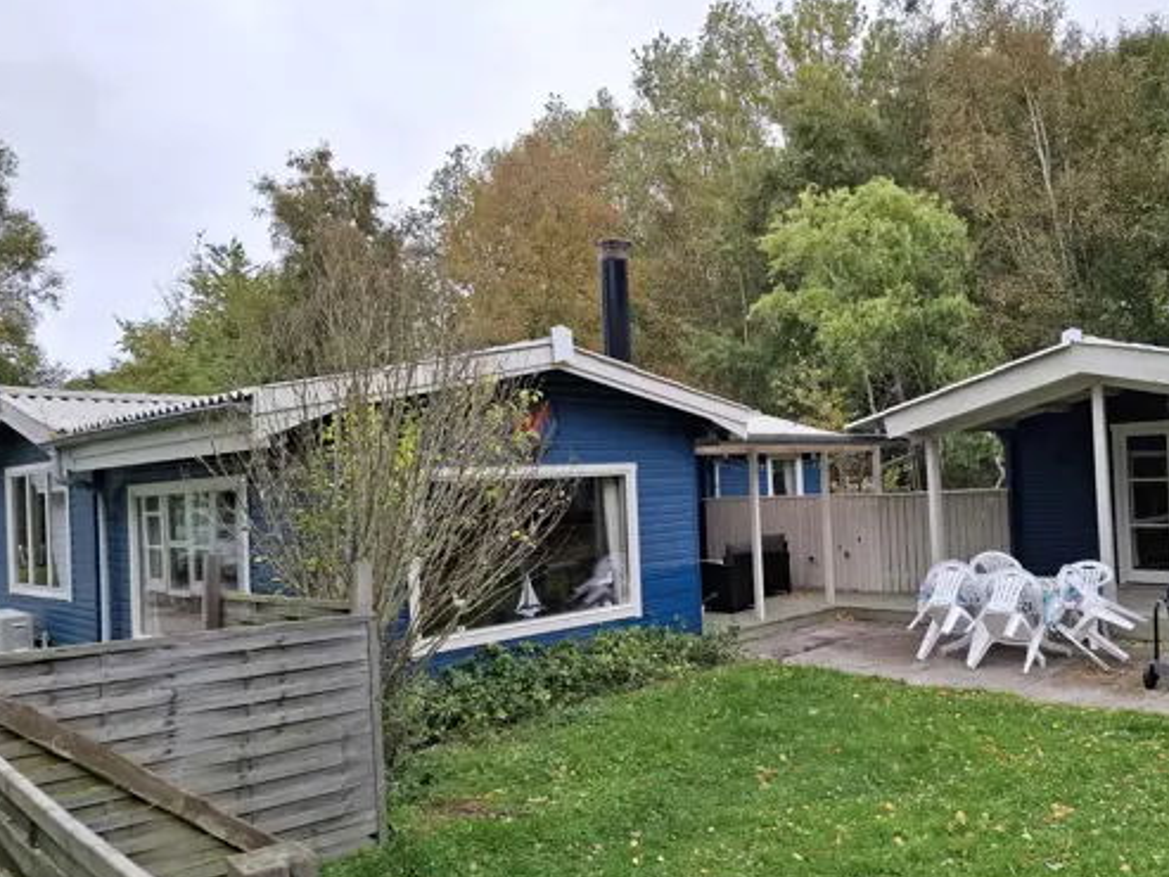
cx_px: 692
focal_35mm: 28
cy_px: 472
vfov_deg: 49.7
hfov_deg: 63.0
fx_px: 946
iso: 50
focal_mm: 5.54
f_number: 1.8
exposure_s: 1/389
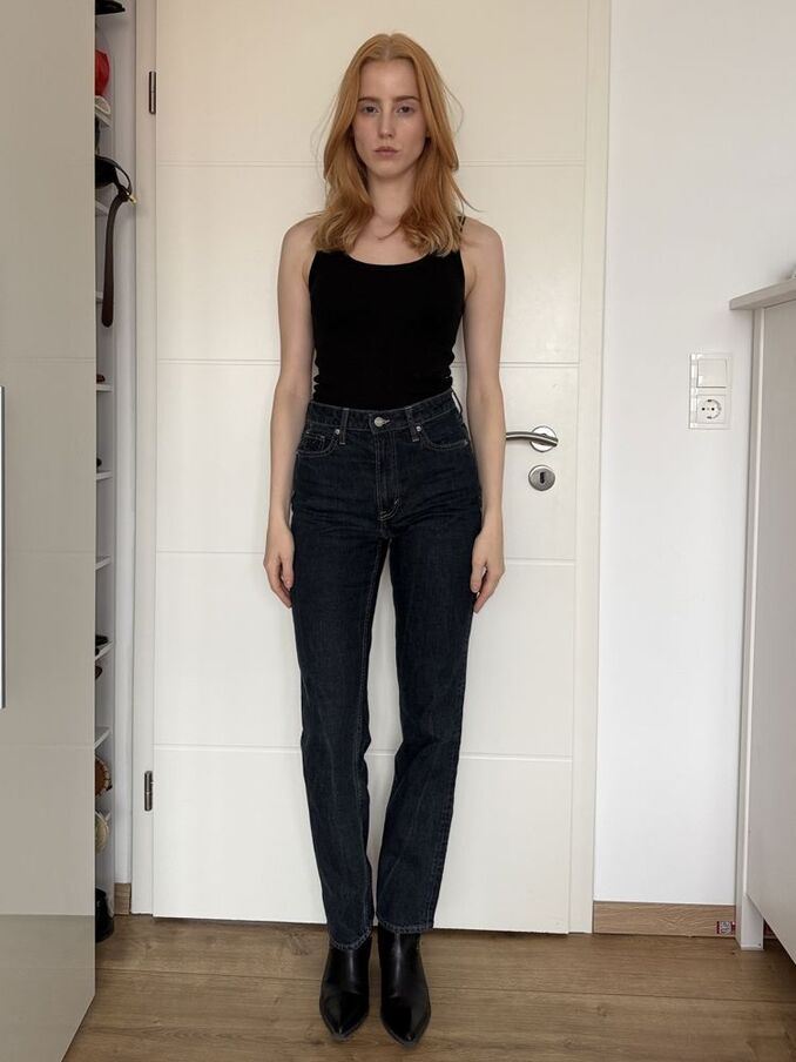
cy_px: 531
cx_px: 398
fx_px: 736
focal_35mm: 24
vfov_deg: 71.6
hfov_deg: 56.8
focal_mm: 6.76
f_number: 1.78
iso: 200
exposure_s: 1/72
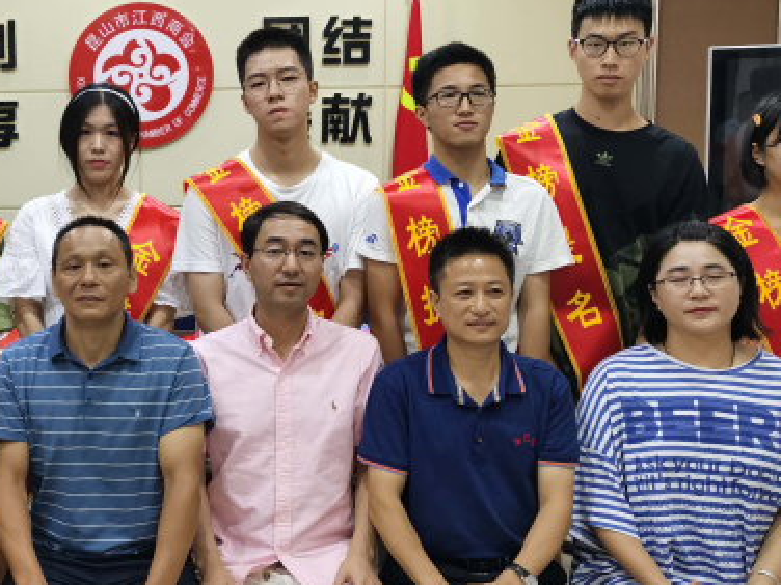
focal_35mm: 61
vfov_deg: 24.0
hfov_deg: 30.5
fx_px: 1376
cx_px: 104
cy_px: 256
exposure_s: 1/50
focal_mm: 5.56
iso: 200
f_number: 1.6
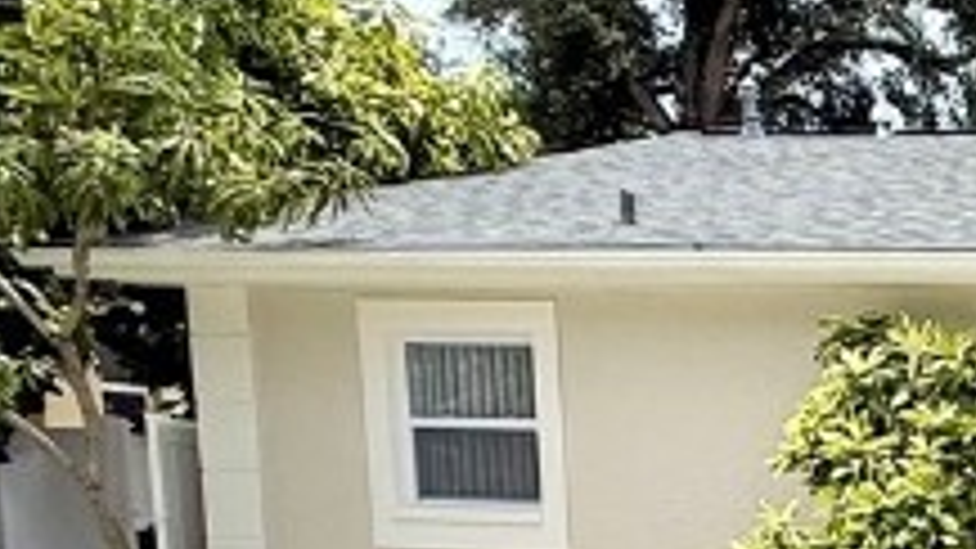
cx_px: 1736
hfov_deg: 20.8
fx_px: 1863
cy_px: 774
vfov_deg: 15.7
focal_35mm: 72
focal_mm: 2.22
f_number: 2.2
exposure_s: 1/2410
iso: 64
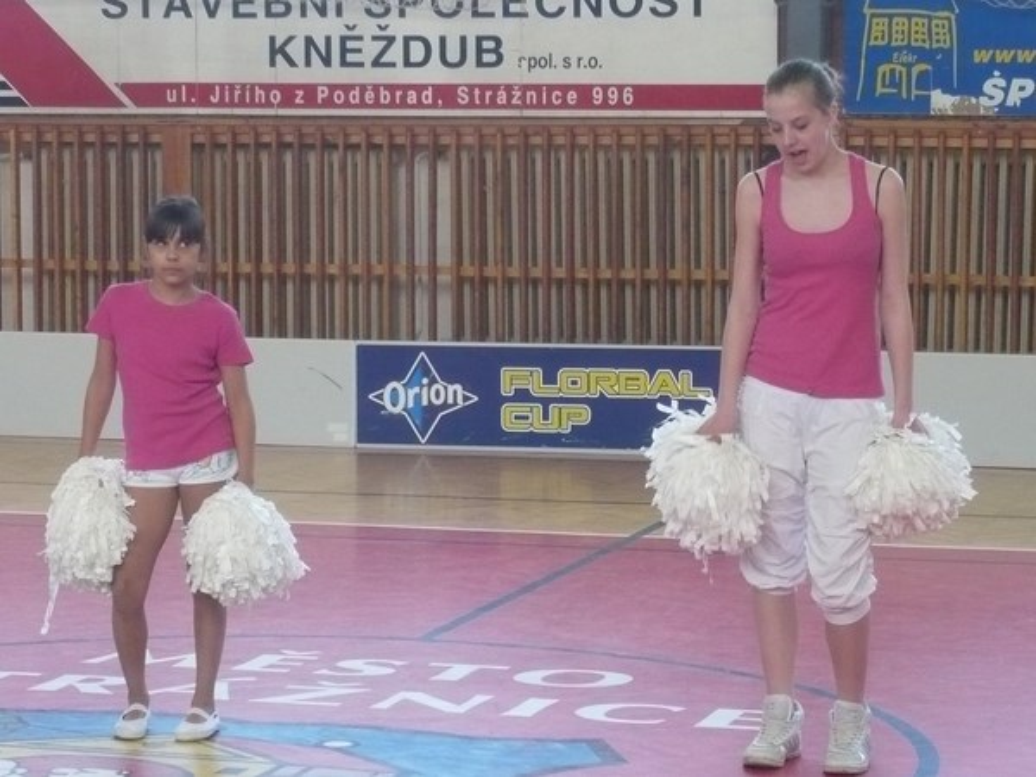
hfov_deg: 16.1
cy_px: 388
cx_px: 518
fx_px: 3651
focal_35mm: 122
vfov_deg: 12.1
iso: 400
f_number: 4.6
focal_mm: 14.8
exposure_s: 1/125
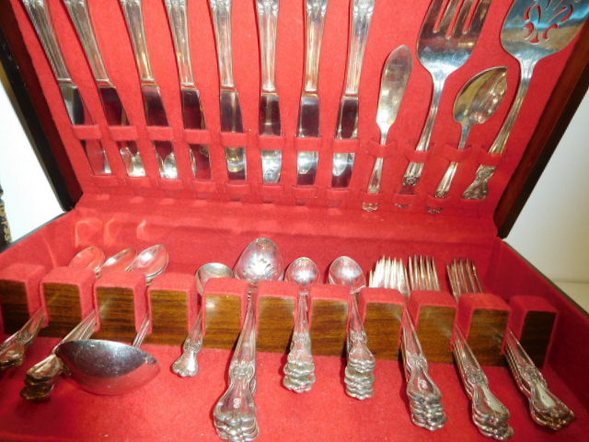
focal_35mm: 25
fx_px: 425
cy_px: 221
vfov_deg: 54.9
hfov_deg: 69.4
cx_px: 294
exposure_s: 1/30
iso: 200
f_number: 3.4
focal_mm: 4.5
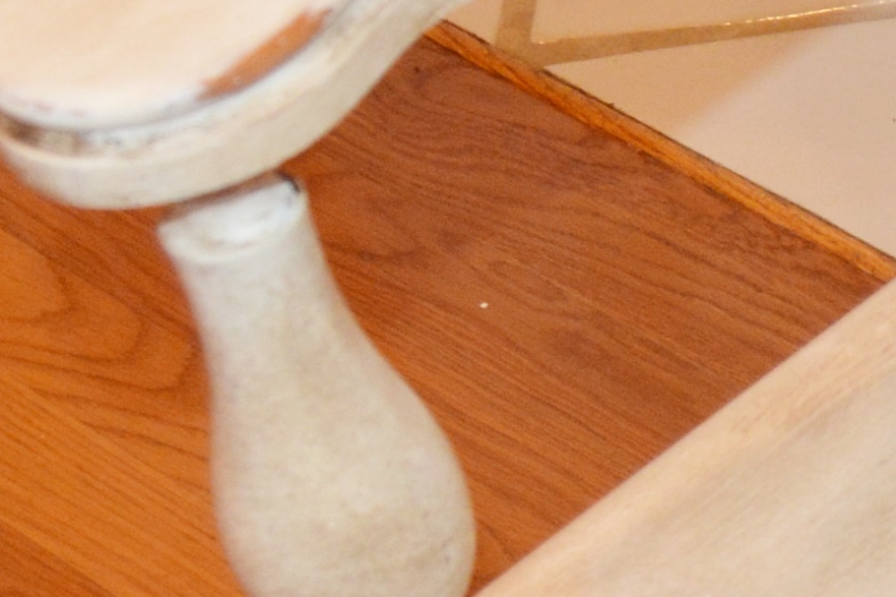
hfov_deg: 10.6
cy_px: 602
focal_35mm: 178
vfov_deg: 7.7
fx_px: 4431
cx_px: 1808
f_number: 3.5
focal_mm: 18
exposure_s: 1/60
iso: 800
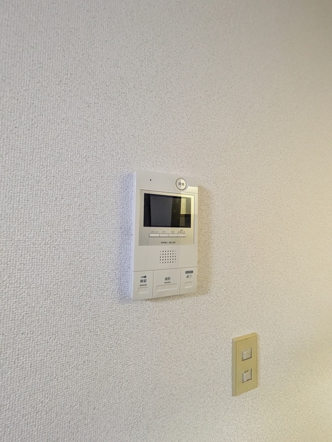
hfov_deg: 85.7
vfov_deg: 102.0
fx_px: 179
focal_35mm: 14
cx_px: 166
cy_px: 221
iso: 1019
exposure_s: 1/100
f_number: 2.2
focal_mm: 1.83
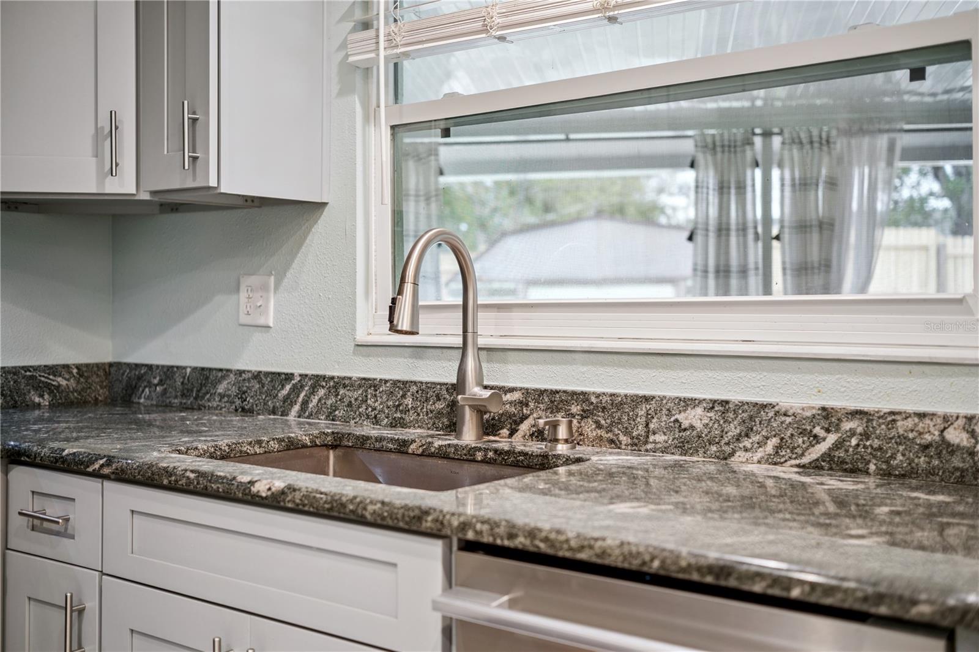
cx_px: 490
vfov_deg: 33.4
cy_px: 326
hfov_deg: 48.5
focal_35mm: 40
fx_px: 1087
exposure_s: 1/100
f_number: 2.5
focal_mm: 40
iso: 800
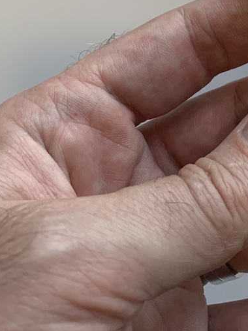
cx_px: 268
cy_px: 5
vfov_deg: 26.4
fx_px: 669
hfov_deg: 20.1
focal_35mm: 70
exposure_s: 1/120
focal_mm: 4.25
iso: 100
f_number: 1.8
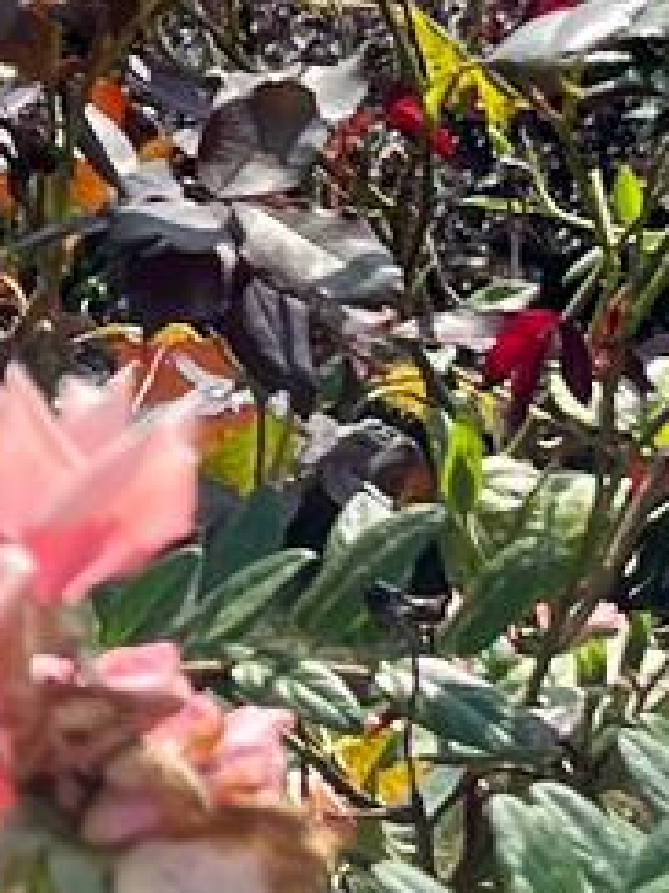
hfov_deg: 6.7
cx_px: -349
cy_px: -312
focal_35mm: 219
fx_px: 5648
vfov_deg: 8.9
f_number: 1.6
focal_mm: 5.1
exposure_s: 1/2410
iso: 50
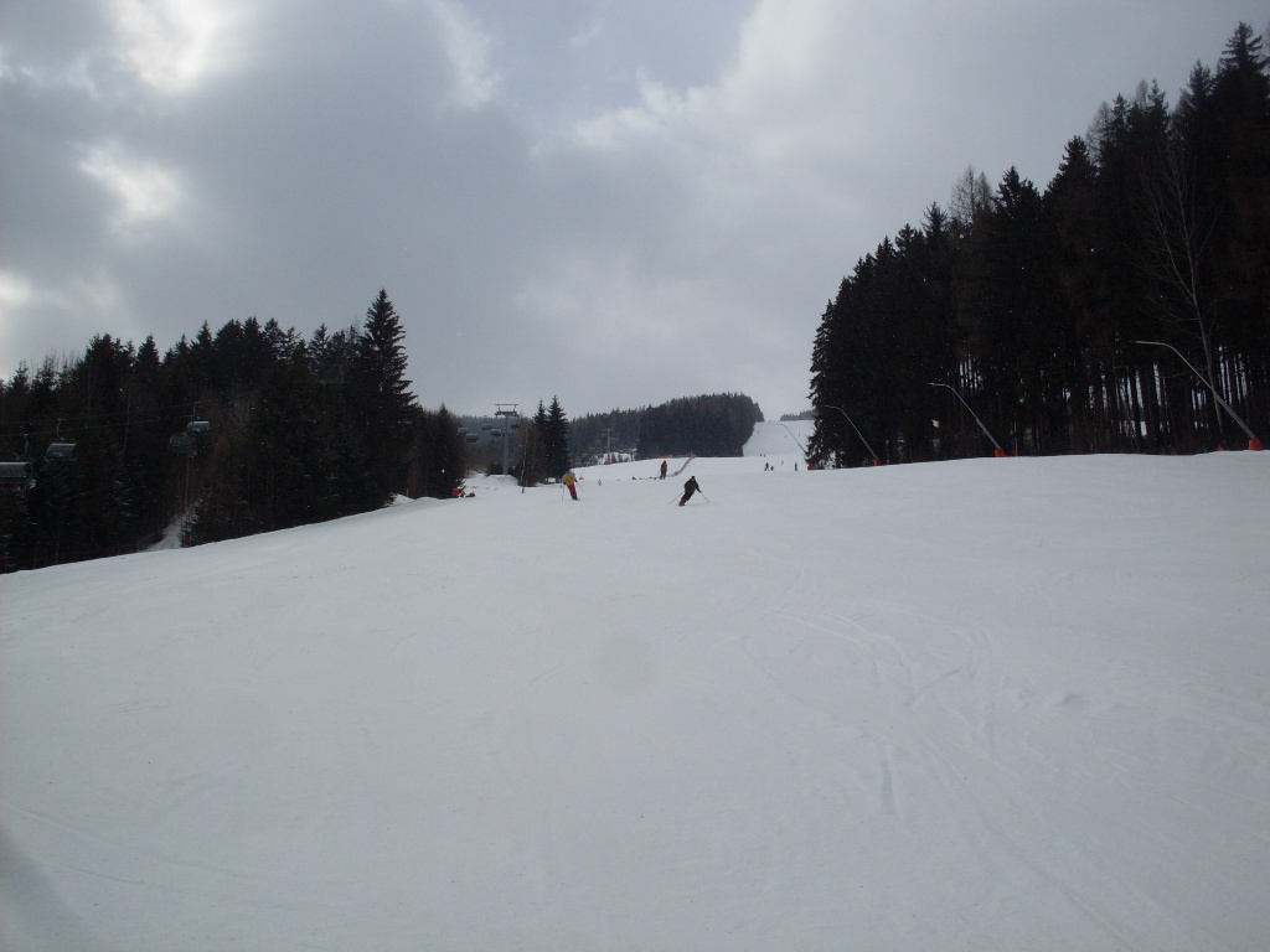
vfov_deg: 37.7
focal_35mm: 38
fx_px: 1394
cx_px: 635
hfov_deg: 49.0
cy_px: 476
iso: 80
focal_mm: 6.3
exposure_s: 1/500
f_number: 8.4
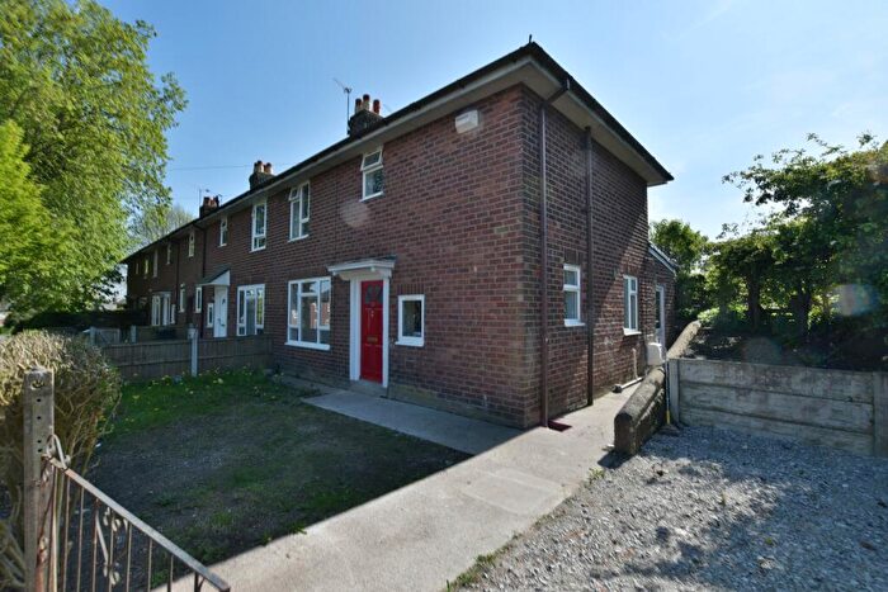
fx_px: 370
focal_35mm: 15
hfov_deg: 100.4
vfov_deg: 77.4
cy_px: 296
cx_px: 444
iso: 100
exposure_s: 1/200
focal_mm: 10
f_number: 7.1
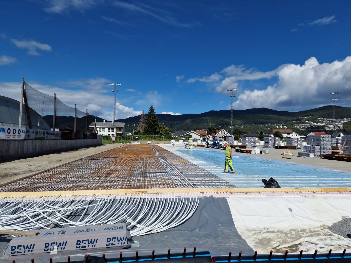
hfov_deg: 73.9
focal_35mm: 23
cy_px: 132
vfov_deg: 58.9
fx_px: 233
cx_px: 176
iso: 50
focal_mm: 6.4
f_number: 1.8
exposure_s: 1/3368
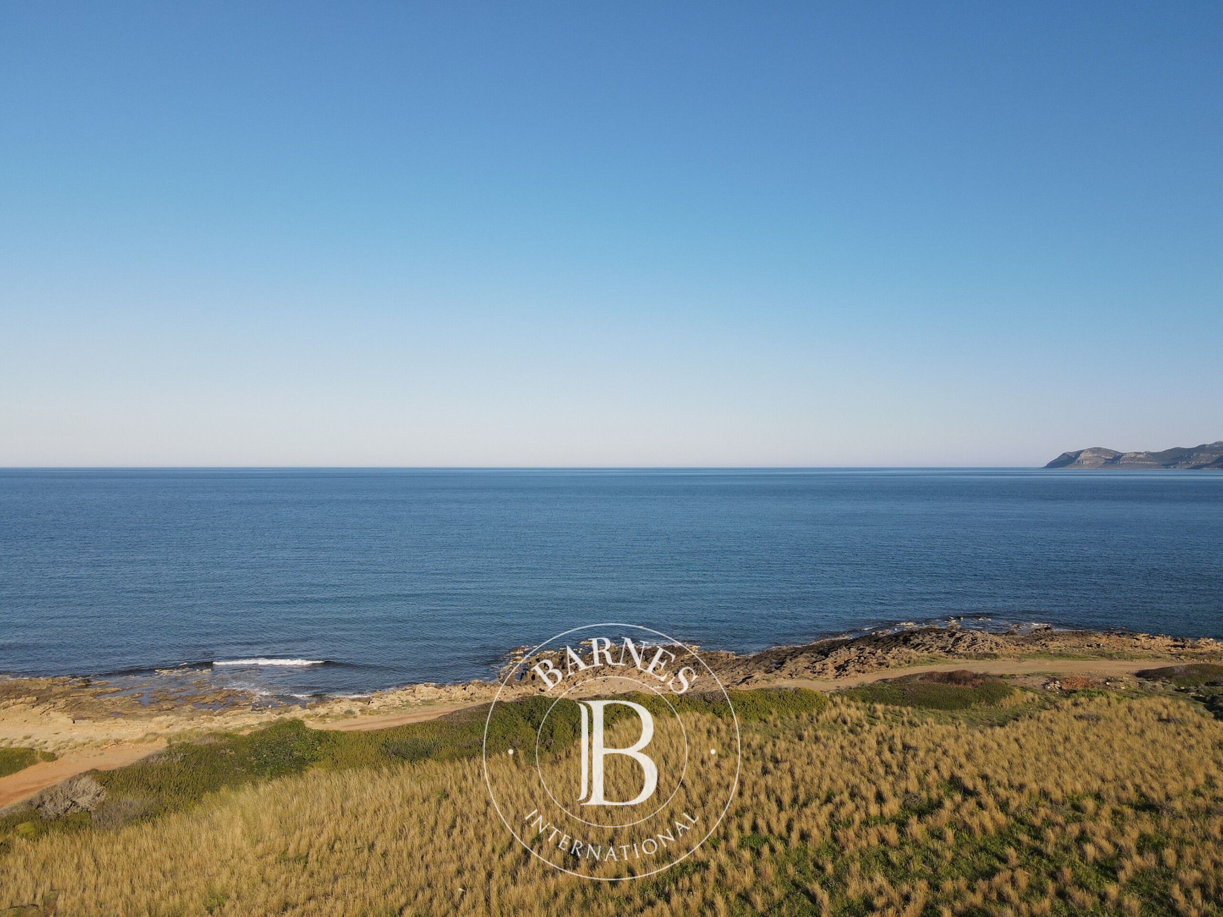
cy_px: 458
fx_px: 848
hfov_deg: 71.6
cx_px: 612
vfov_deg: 56.8
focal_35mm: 24
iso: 110
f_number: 2.8
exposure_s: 1/640
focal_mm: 4.5
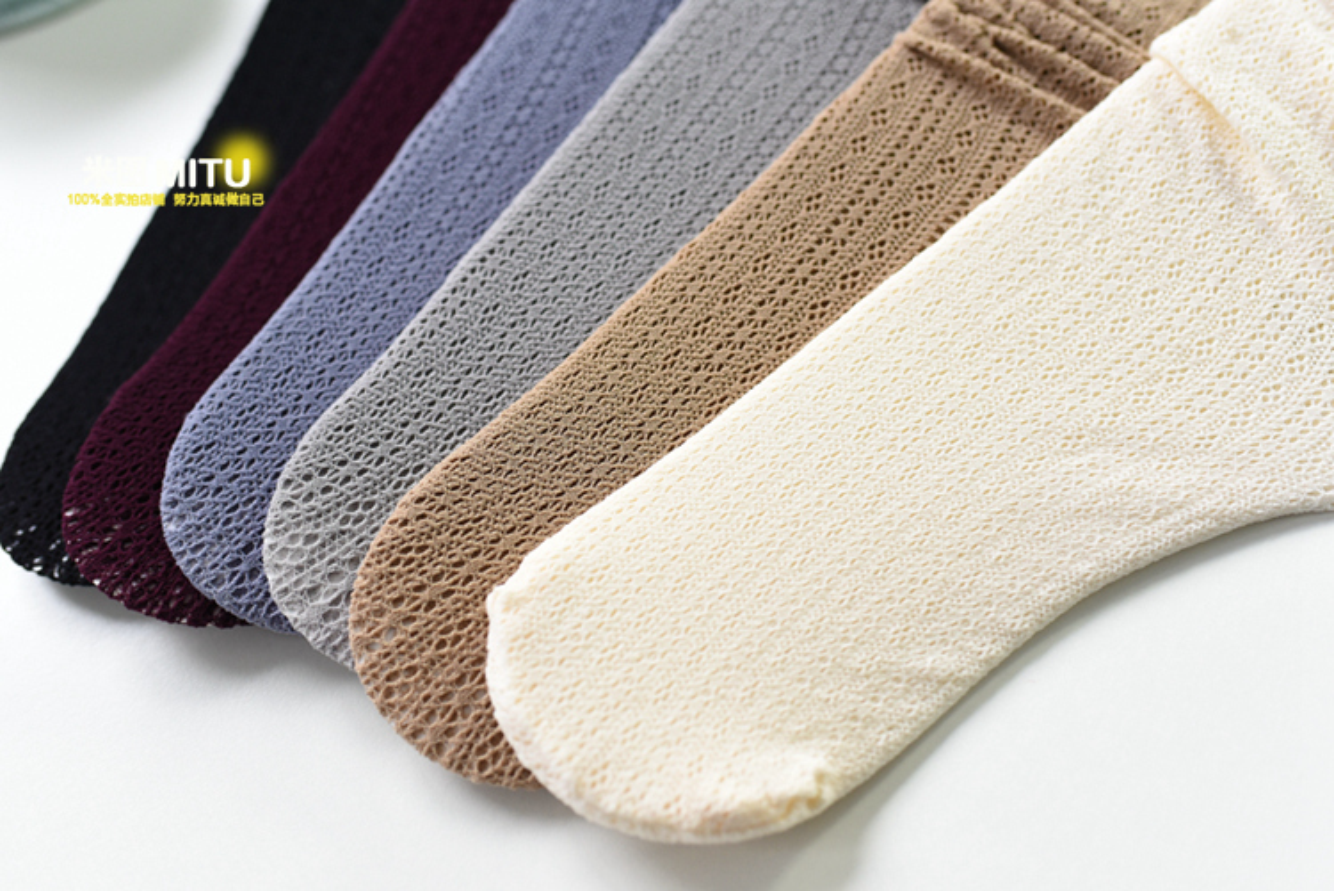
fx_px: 1298
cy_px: 446
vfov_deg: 37.9
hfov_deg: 54.4
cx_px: 667
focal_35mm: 35
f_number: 4
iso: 1000
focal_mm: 35
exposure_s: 1/250
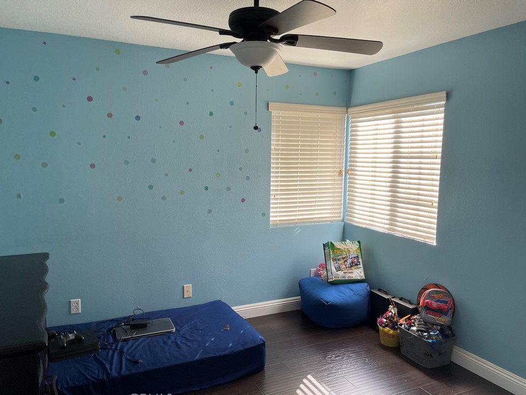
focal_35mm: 27
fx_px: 410
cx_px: 257
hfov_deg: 65.3
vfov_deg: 51.4
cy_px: 201
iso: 64
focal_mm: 4.2
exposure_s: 1/120
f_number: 1.6
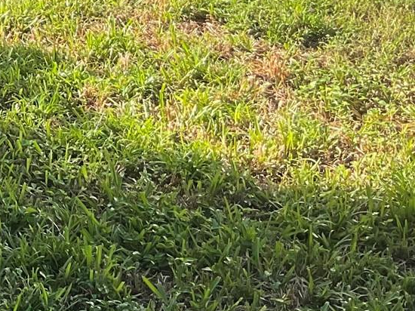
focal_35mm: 108
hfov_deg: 16.5
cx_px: -213
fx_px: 1294
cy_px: -153
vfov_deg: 13.0
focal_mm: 3
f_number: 1.8
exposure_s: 1/728
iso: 16
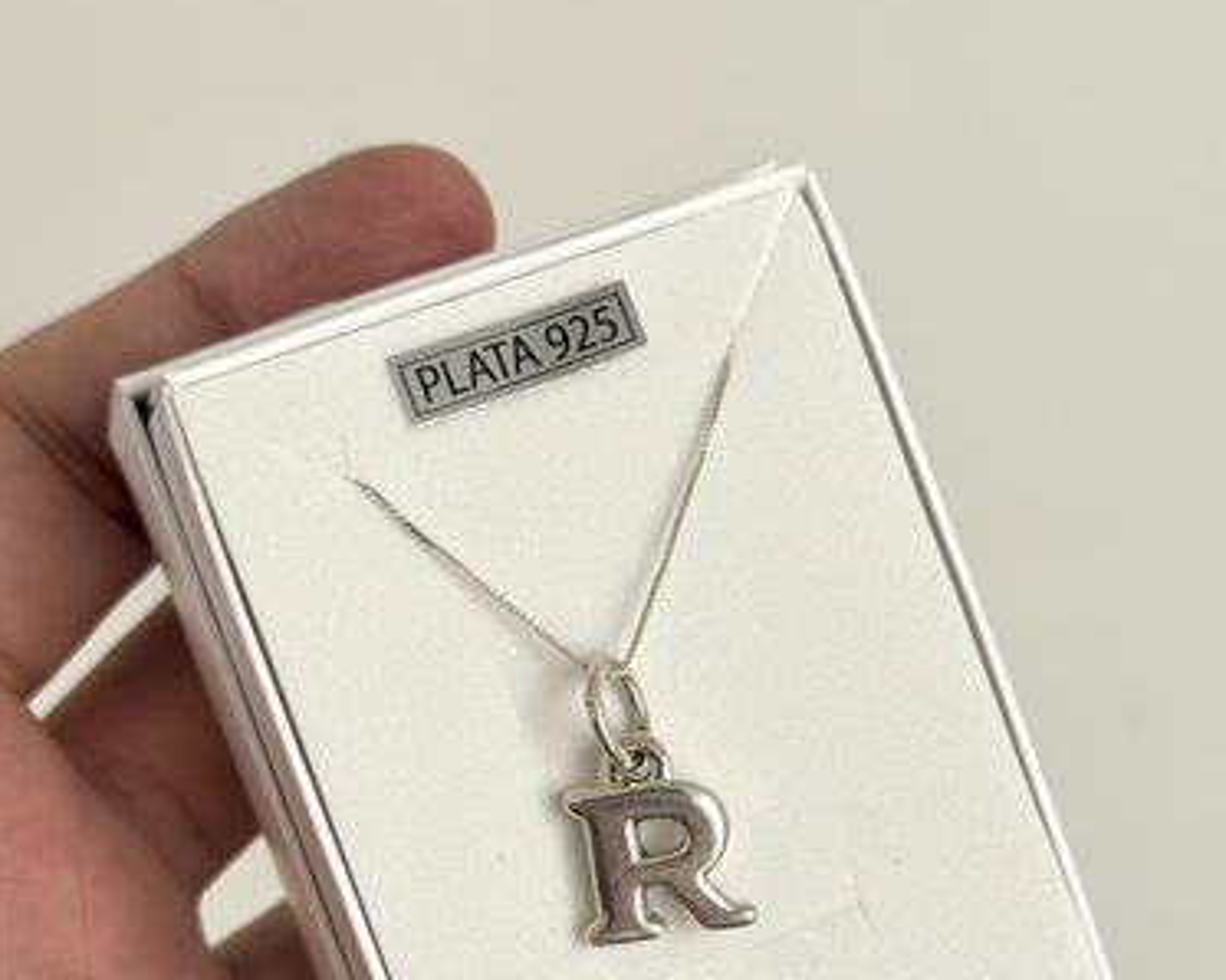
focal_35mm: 67
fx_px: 2430
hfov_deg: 28.3
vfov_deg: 22.5
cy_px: 751
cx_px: 648
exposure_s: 1/100
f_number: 1.78
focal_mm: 6.76
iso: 64
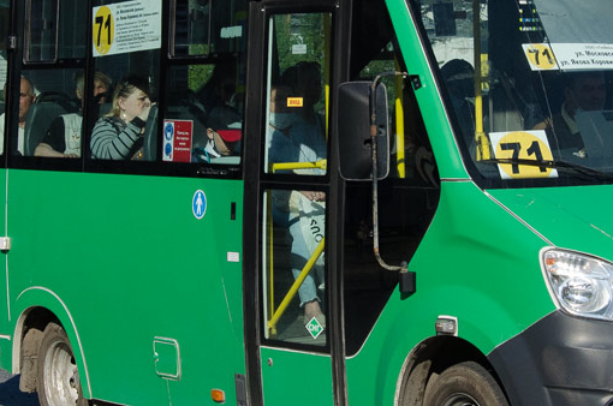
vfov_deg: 12.1
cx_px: 457
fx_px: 1921
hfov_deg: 18.0
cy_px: 124
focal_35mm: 113
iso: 400
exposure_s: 1/2000
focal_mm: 32
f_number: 7.1
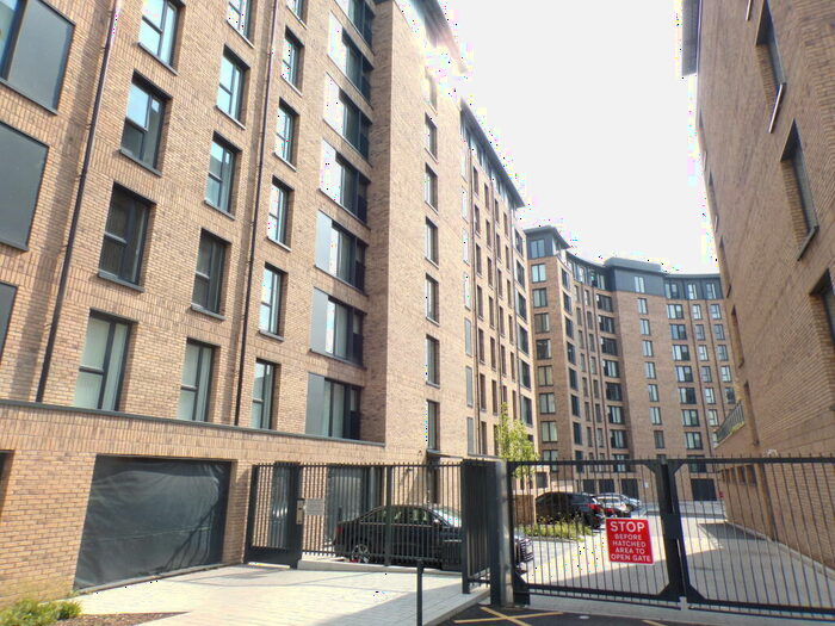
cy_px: 313
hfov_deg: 71.6
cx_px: 418
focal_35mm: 24
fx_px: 579
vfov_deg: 56.8
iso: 80
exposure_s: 1/60
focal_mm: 4.3
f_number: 8
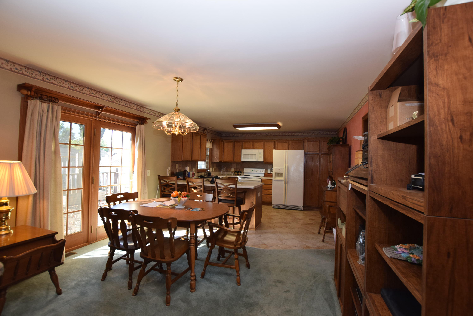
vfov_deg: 77.4
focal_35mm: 15
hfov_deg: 100.3
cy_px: 158
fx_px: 197
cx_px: 236
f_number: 5
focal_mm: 10
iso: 800
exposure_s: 1/100
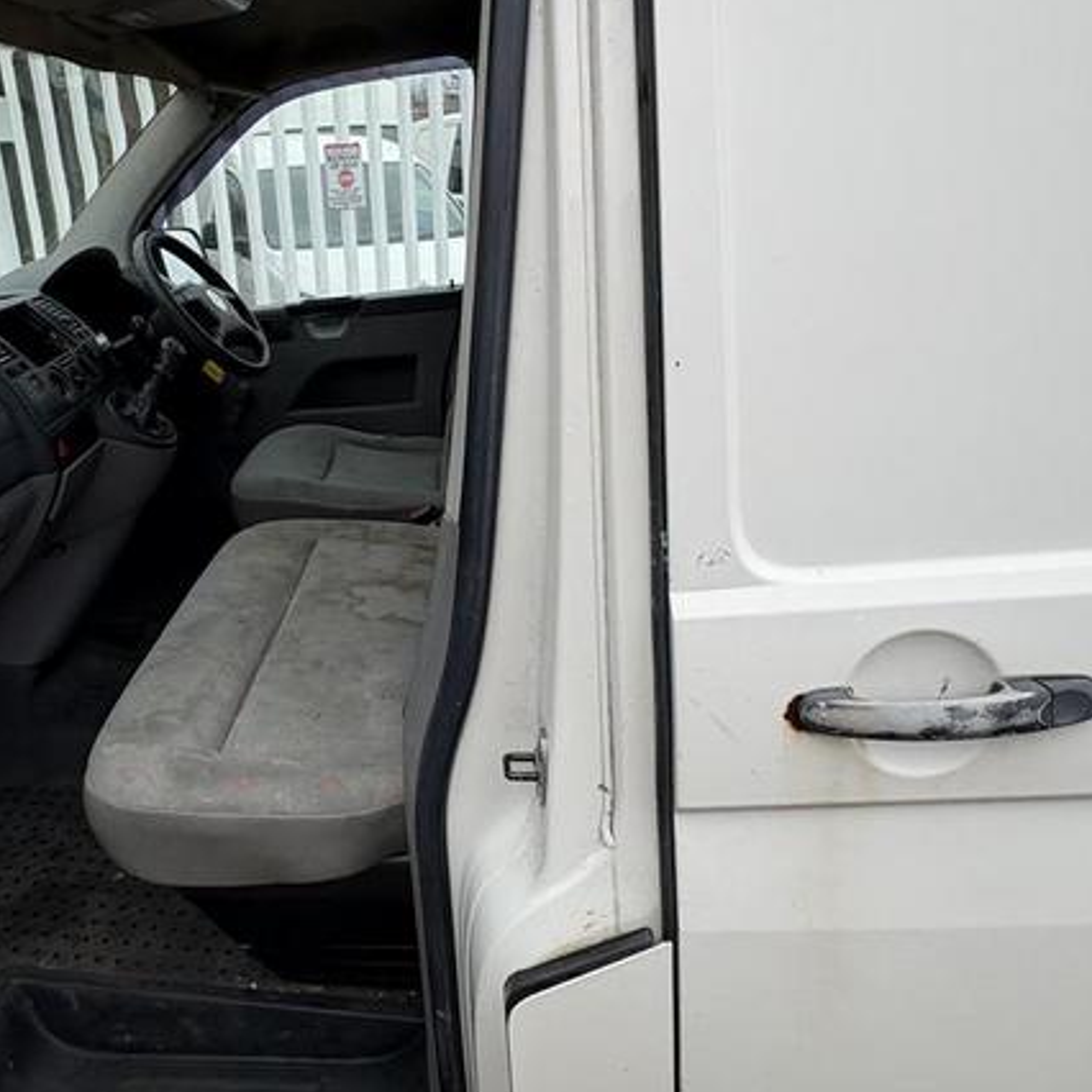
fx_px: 928
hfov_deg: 60.1
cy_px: 477
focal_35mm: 26
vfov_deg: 60.7
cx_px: 402
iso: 40
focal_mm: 2.22
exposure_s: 1/368
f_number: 2.2
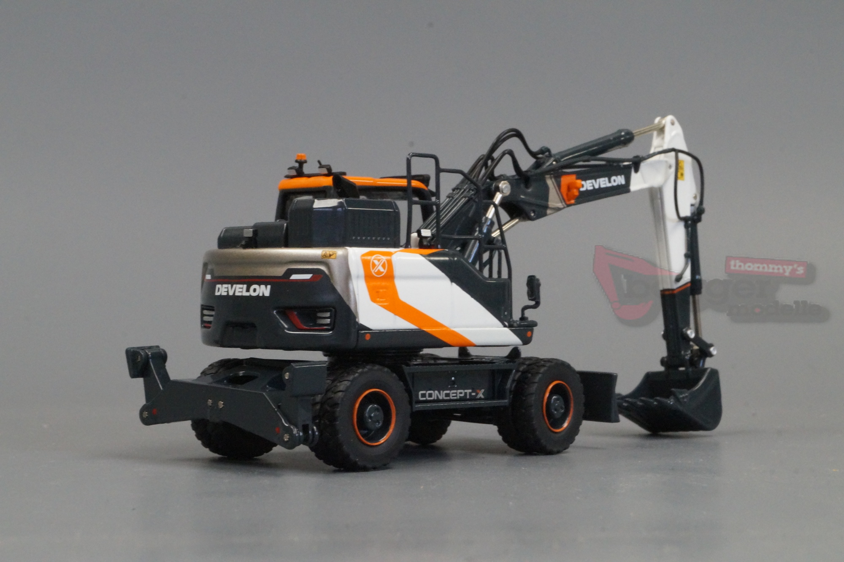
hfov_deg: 24.6
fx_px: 1933
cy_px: 281
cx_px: 422
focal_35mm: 82
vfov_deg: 16.5
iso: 3200
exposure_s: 1/20
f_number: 22
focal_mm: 55
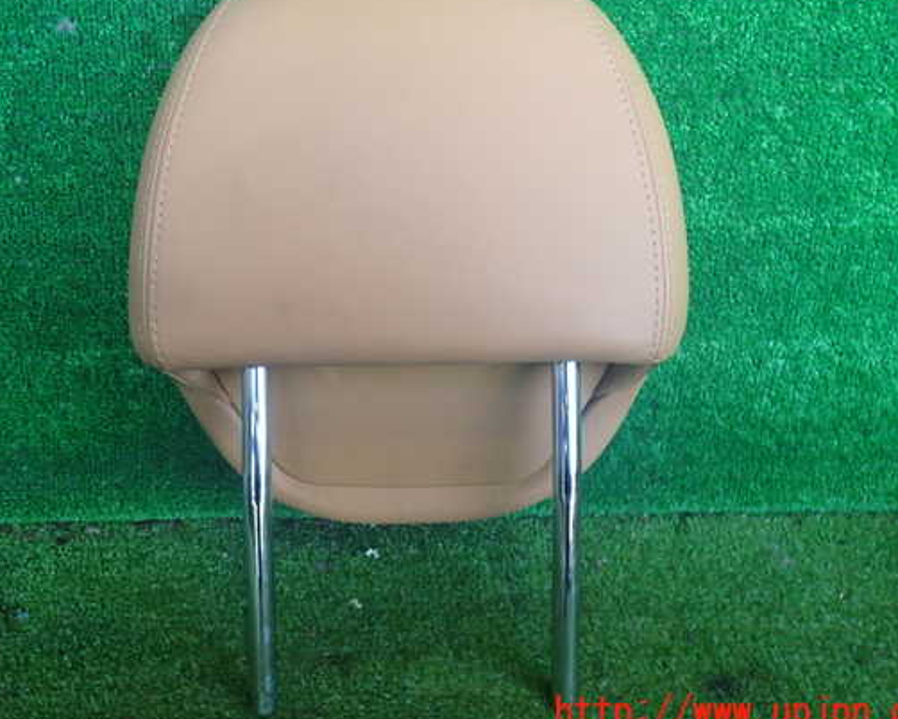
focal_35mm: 35
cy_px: 333
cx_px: 422
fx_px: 931
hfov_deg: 51.5
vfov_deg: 42.2
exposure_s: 1/80
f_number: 2.3
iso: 200
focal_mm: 5.4
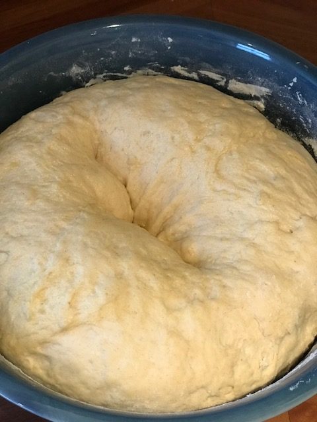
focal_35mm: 57
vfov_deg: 33.8
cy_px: 211
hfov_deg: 25.7
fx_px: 696
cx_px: 158
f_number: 2.8
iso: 400
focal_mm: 6.6
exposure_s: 1/50
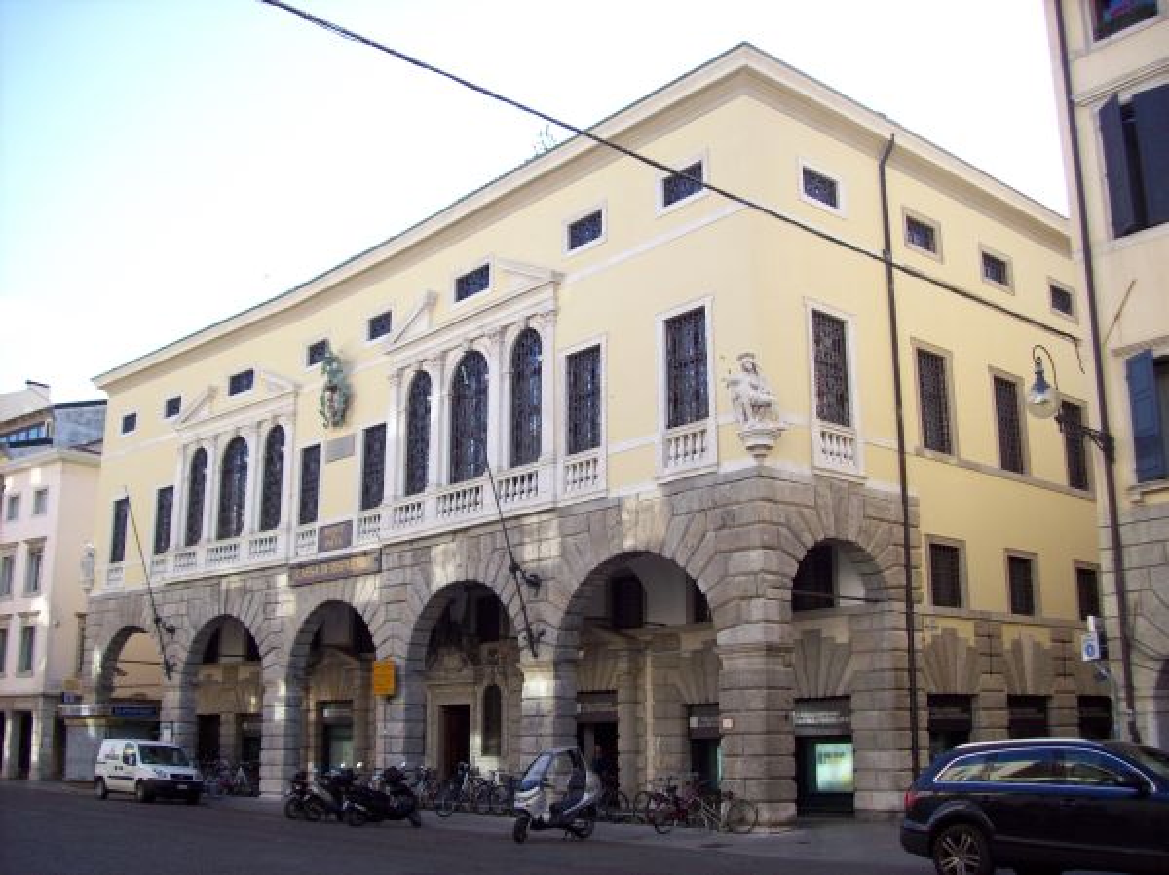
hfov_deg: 51.4
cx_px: 584
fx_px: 1215
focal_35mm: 36
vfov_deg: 39.6
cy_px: 438
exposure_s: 1/349
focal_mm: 6
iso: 80
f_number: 2.7
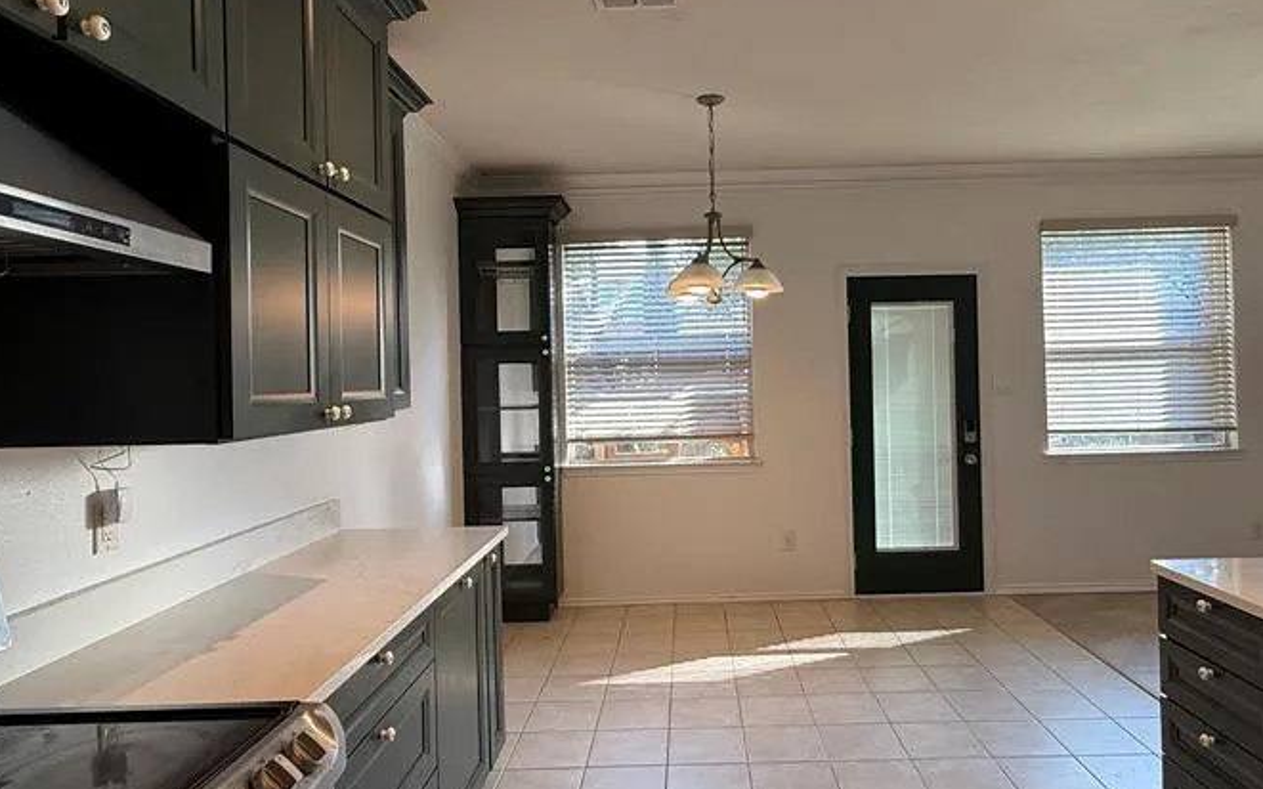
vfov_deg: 53.0
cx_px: 692
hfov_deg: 77.0
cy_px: 374
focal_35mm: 23
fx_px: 792
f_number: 2.2
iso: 100
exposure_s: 1/120
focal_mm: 2.22
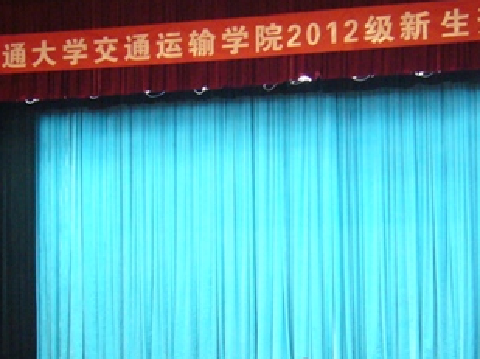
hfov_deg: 17.6
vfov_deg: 13.2
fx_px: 1551
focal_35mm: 112
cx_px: 190
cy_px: 241
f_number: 3.2
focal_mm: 7.5
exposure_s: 1/8
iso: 200
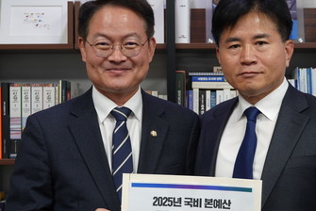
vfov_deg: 13.4
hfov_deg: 20.0
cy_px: 105
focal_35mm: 102
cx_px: 192
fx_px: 896
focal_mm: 38
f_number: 4.5
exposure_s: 1/8
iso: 80
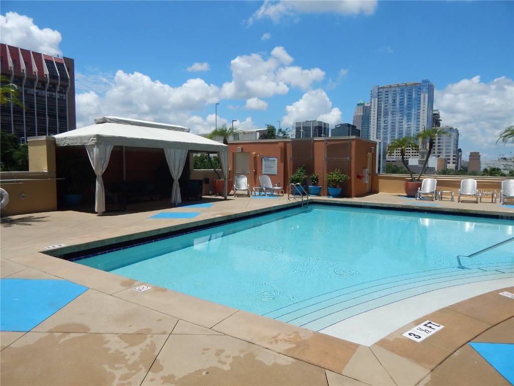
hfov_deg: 76.4
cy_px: 193
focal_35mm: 22
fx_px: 327
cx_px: 257
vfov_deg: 61.1
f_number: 6
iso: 125
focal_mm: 4
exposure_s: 1/1000
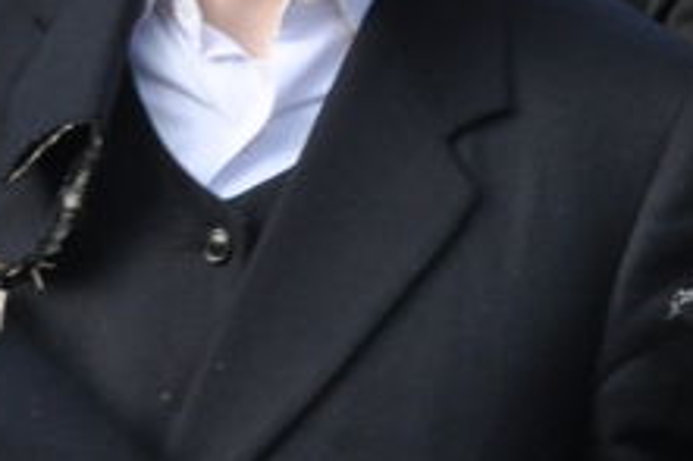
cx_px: 295
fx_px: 3831
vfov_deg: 6.8
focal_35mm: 199
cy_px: -205
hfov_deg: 10.3
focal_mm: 21
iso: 320
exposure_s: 1/100
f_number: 11
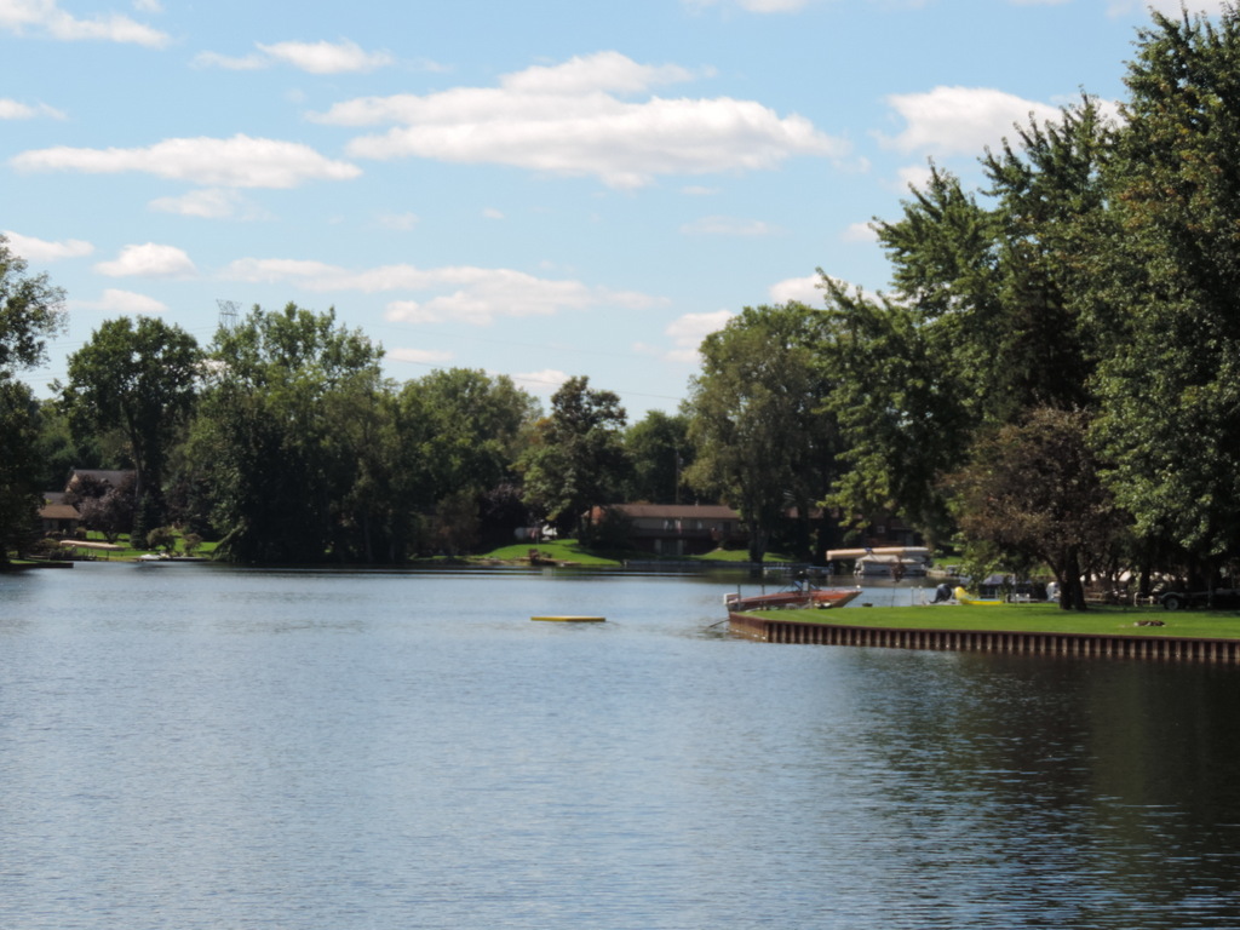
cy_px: 465
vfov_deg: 11.0
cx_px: 620
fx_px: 4836
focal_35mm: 135
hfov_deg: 14.6
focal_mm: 24
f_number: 4.3
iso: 80
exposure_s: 1/640
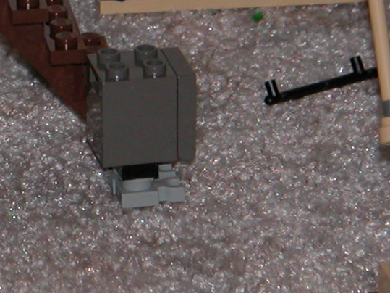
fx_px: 7175
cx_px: -219
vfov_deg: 2.3
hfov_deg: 3.1
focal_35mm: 637
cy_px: -185
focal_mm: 34.7
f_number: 3.8
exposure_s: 1/125
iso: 100
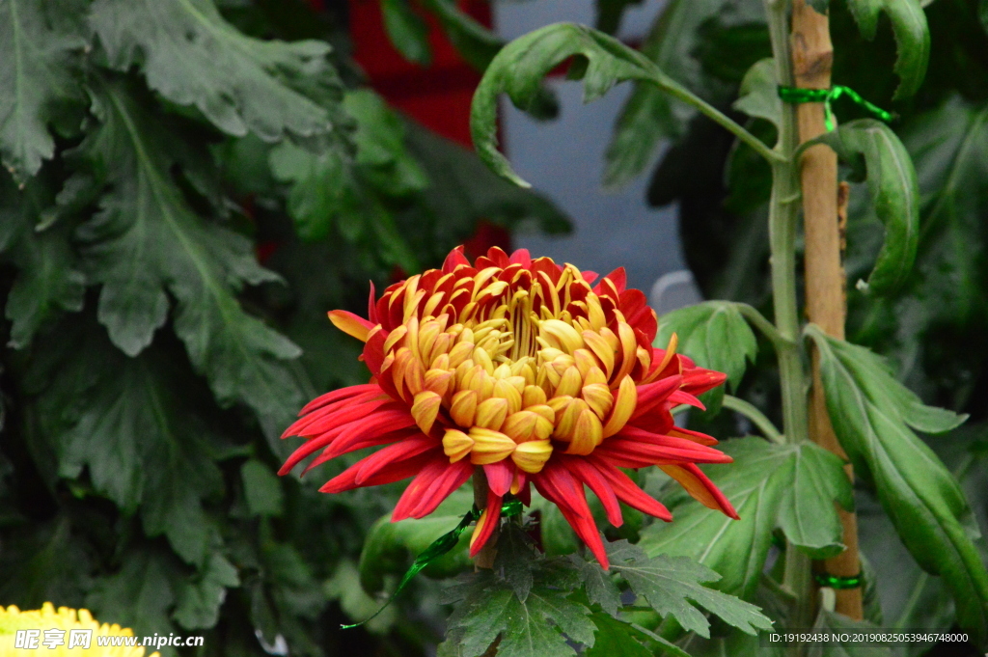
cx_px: 494
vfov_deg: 3.1
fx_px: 12340
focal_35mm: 450
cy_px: 328
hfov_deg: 4.6
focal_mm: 300
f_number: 22
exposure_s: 1/250
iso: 5600
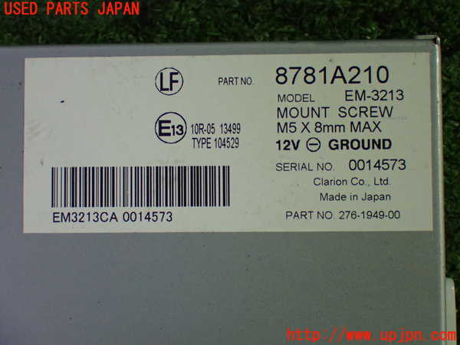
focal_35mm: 67
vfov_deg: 21.9
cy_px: 172
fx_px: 890
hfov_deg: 29.0
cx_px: 230
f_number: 3.8
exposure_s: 1/60
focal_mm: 11.88
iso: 1000
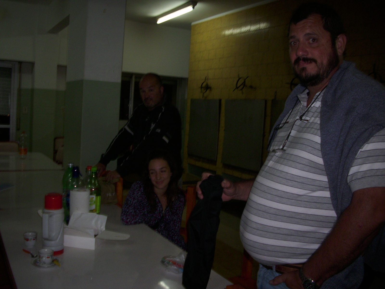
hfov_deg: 58.4
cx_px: 192
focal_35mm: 31
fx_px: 345
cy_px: 144
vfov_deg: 45.4
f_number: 2.8
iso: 50
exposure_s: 1/30
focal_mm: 6.2
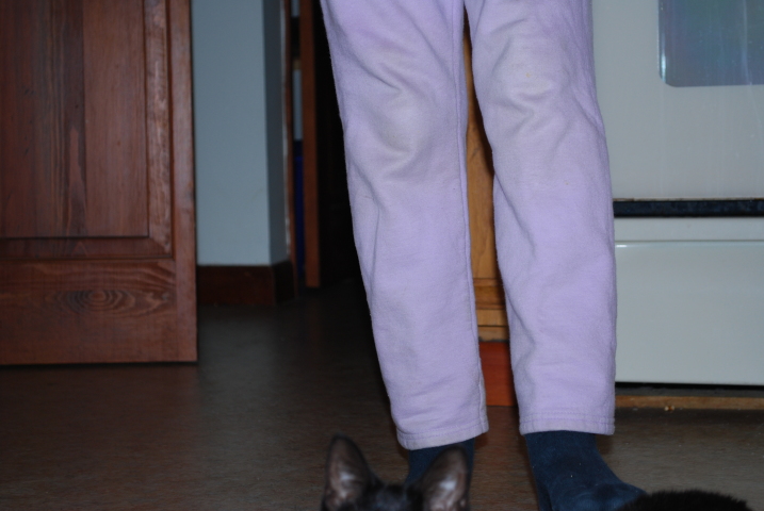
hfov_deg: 24.6
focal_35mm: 82
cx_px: 382
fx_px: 1753
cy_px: 256
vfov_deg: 16.6
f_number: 5.6
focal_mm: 55
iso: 200
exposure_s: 1/60
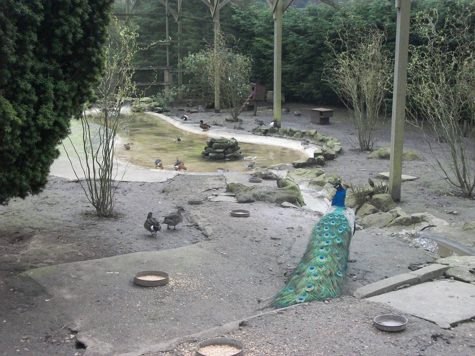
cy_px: 178
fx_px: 686
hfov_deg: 38.2
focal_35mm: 50
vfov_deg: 29.1
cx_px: 238
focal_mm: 8.8
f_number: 3.6
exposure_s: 1/500
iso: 372
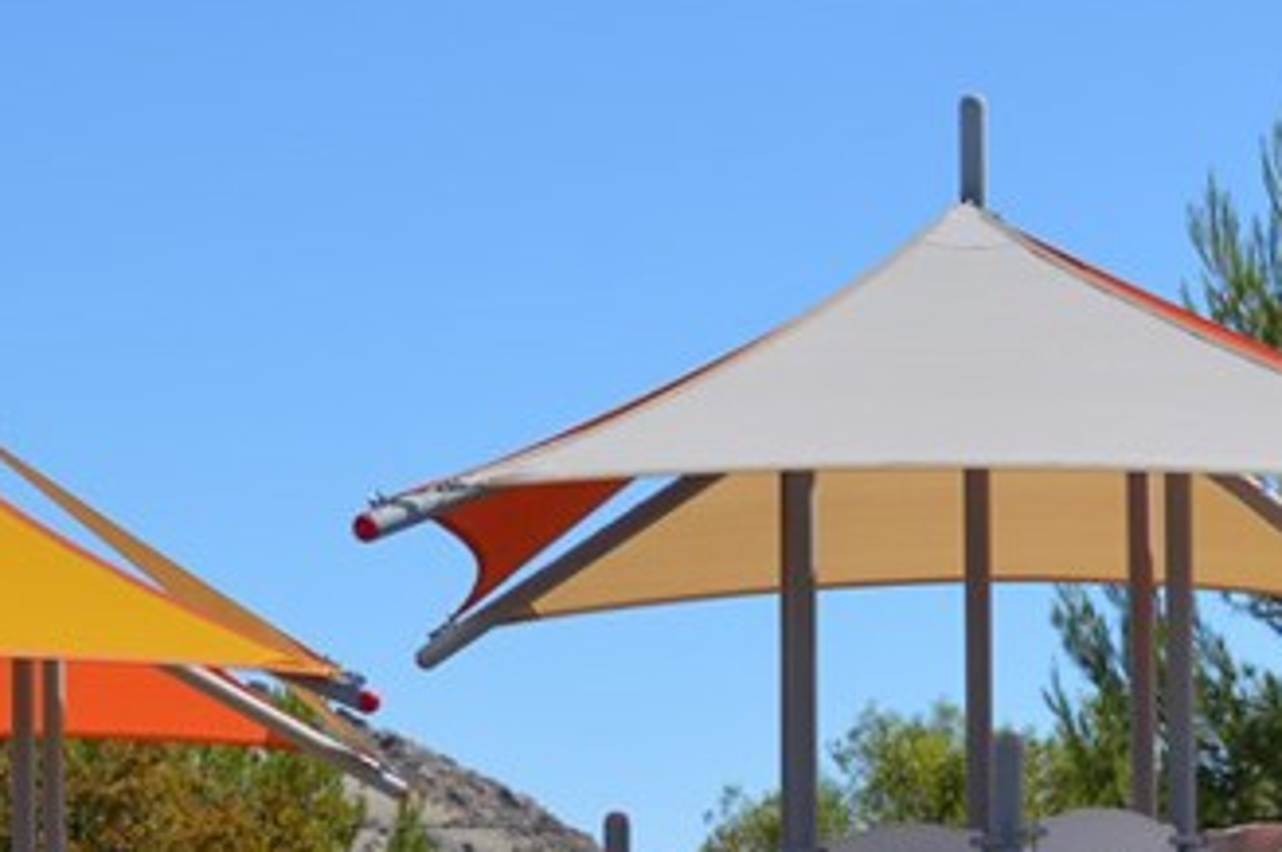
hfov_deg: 13.5
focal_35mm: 150
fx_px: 5336
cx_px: 51
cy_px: 1020
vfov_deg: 9.0
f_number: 8
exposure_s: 1/250
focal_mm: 32
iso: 100
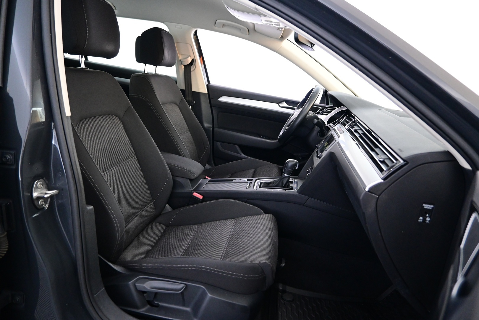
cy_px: 160
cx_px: 240
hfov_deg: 73.7
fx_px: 319
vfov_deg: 53.1
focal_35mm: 24
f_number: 3.5
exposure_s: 1/25
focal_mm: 16
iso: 2200
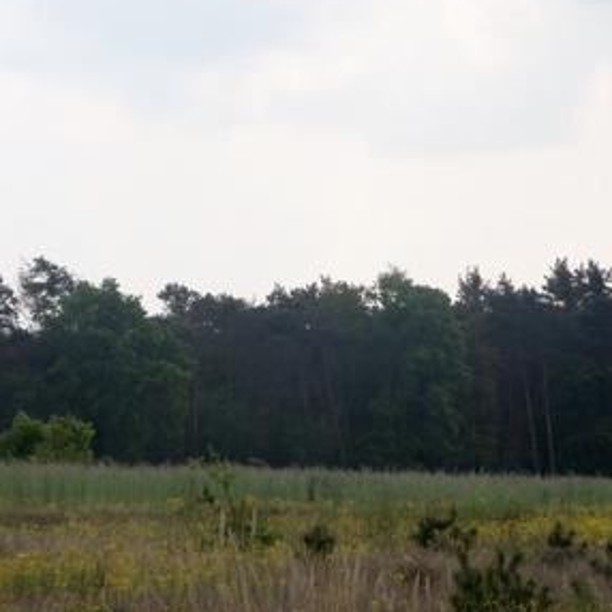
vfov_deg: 8.4
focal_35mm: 209
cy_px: 319
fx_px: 4180
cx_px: 75
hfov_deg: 8.3
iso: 80
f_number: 4.4
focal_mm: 17
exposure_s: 1/500
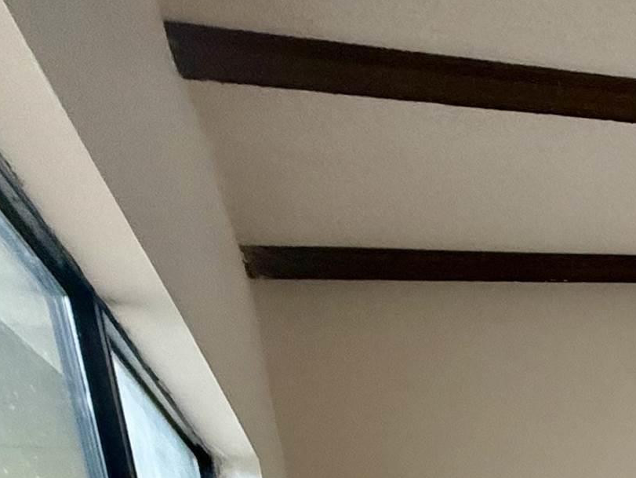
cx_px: 1097
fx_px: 974
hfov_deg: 23.1
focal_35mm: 53
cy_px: 825
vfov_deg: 20.6
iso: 400
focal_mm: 2.22
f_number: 2.2
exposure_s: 1/82
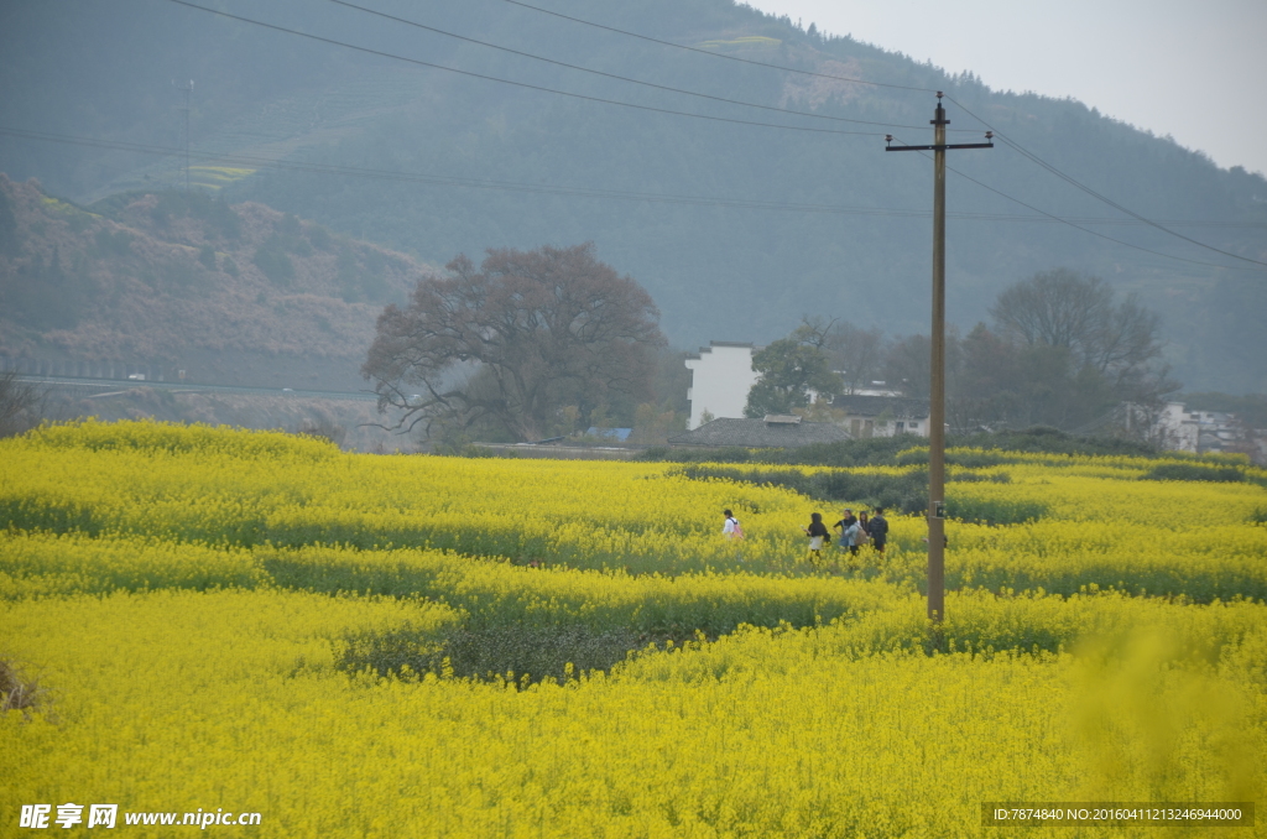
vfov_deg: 8.7
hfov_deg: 13.1
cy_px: 420
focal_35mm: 158
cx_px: 634
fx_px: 5531
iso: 160
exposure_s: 1/500
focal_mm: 105
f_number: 5.6
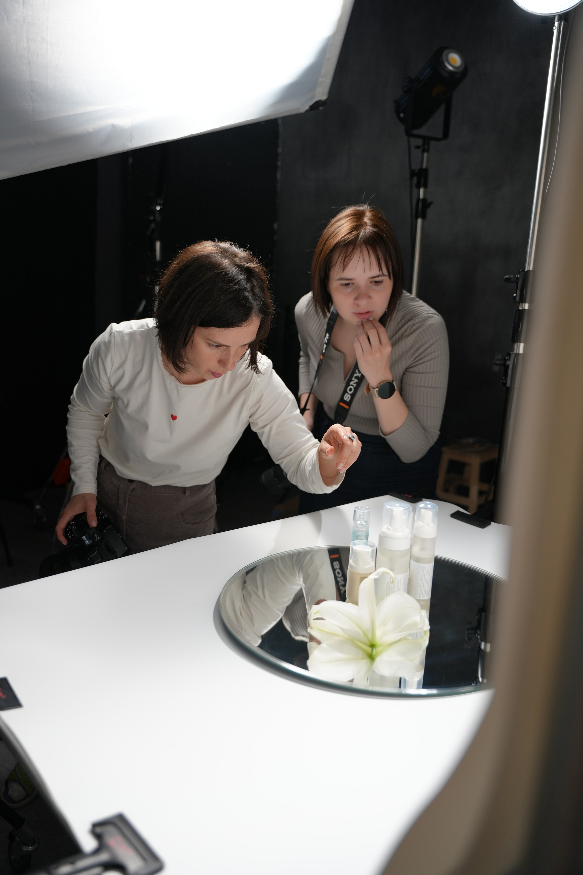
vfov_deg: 62.3
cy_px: 438
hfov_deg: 43.9
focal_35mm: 30
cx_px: 292
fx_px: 724
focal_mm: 29.8
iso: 250
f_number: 2.8
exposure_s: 1/200
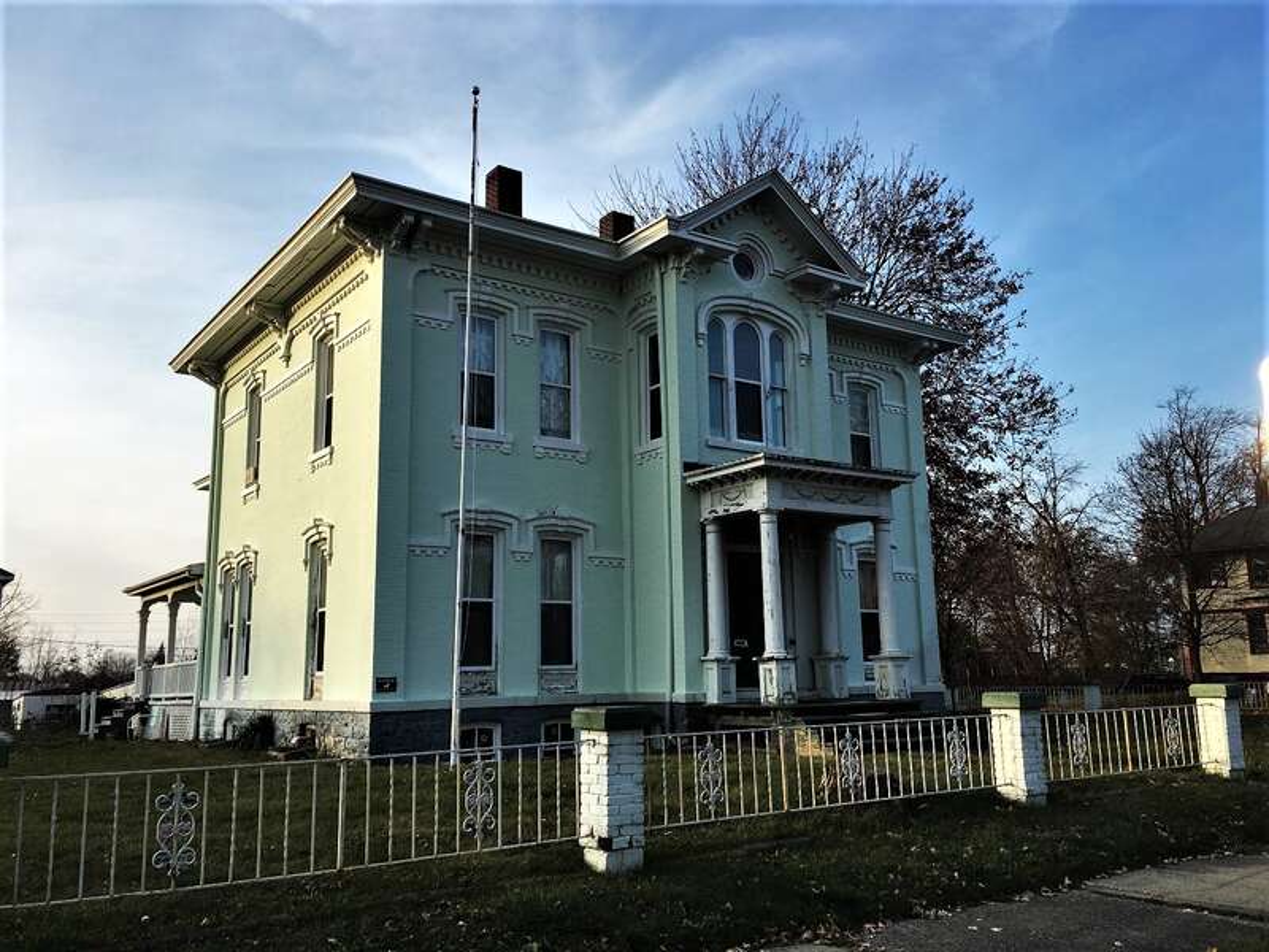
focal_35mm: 29
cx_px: 634
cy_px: 476
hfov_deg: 61.7
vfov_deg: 48.2
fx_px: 1063
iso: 25
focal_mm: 4.15
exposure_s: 1/481
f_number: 2.2
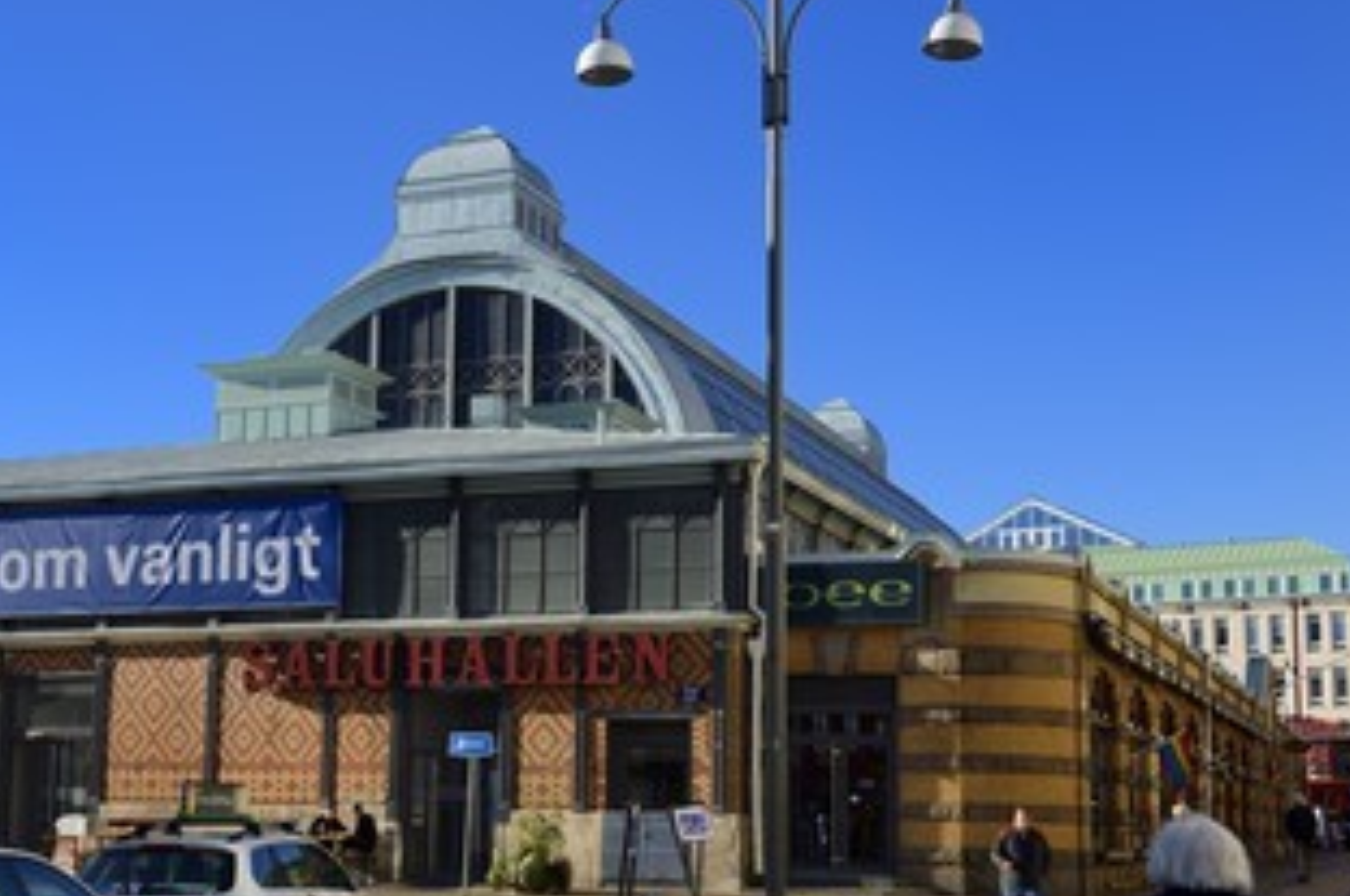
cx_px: 508
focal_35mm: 54
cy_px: 589
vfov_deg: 24.9
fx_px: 2022
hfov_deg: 36.7
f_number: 11
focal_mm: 40
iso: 200
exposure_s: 1/200
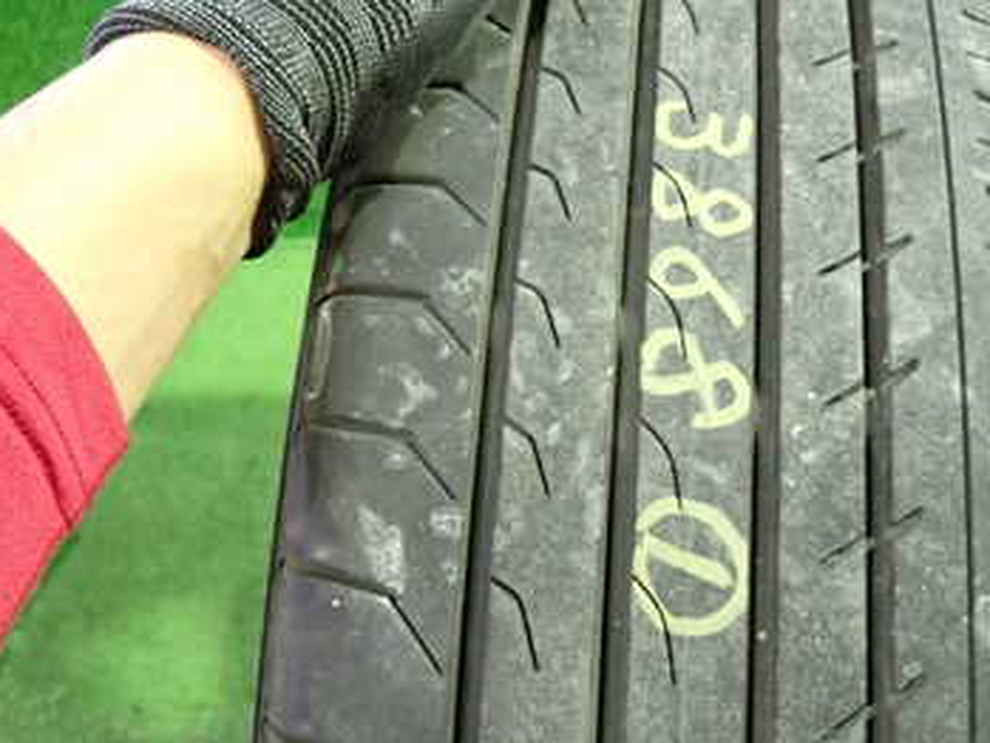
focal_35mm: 43
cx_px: 616
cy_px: 184
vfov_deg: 33.0
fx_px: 1230
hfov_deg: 43.5
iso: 800
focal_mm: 4.5
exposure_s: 1/25
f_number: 2
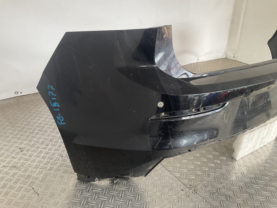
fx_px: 232
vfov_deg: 48.2
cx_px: 138
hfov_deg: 61.7
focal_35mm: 29
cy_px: 104
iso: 32
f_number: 1.8
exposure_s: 1/120
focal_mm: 3
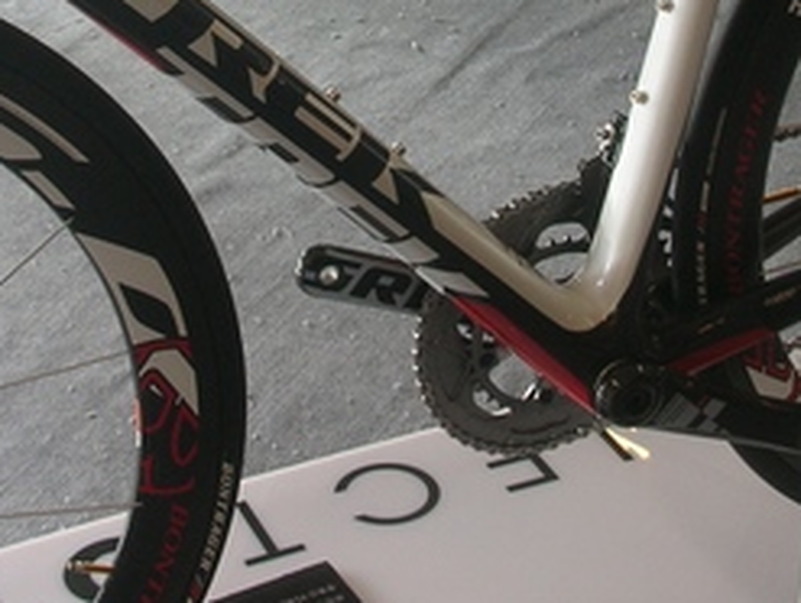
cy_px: 21
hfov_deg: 19.8
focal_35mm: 99
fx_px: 2294
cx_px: 341
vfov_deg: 14.8
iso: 50
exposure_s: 1/35.3
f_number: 3
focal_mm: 5.8
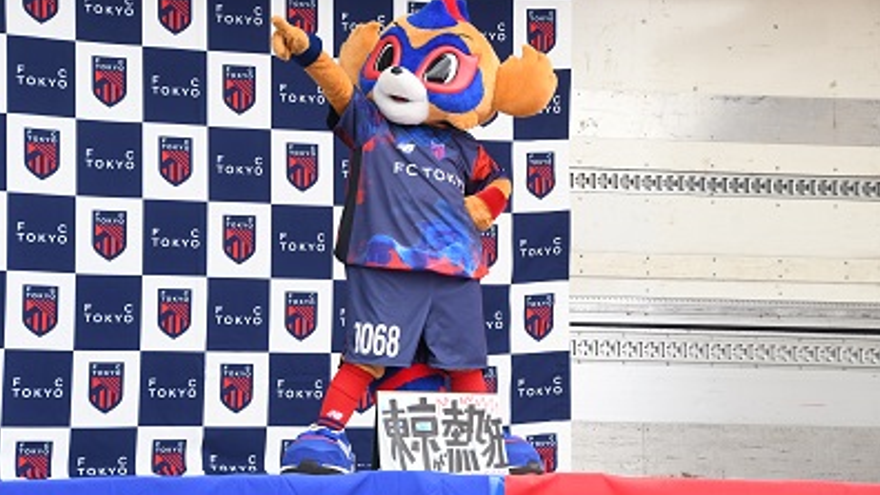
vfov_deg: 9.6
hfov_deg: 16.9
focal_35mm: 127
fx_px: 2964
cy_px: 233
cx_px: 442
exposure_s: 1/250
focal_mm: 80
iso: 1250
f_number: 10
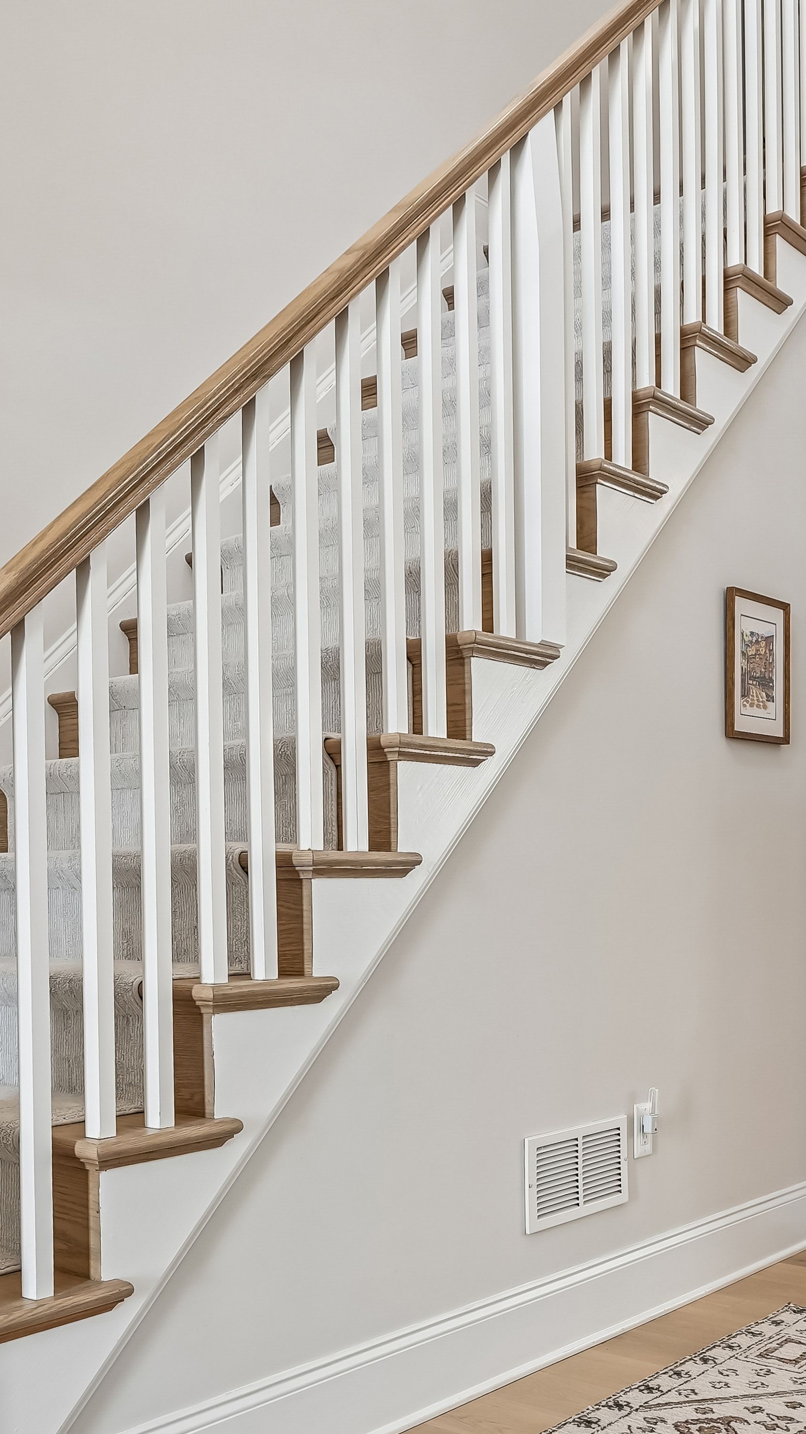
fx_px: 1292
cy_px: 675
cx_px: 407
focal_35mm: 34
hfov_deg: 34.6
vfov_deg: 58.0
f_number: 8
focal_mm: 14
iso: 100
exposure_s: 1/5
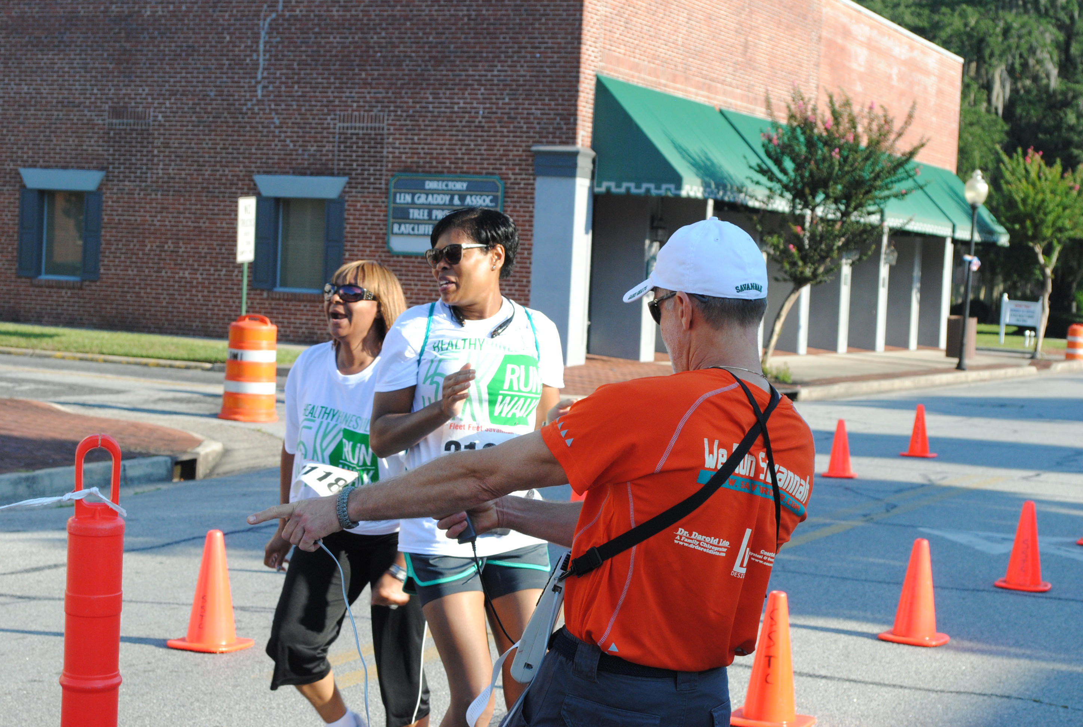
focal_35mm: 72
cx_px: 542
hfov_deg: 28.0
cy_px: 364
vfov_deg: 19.0
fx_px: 2170
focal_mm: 48
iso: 400
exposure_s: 1/320
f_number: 9
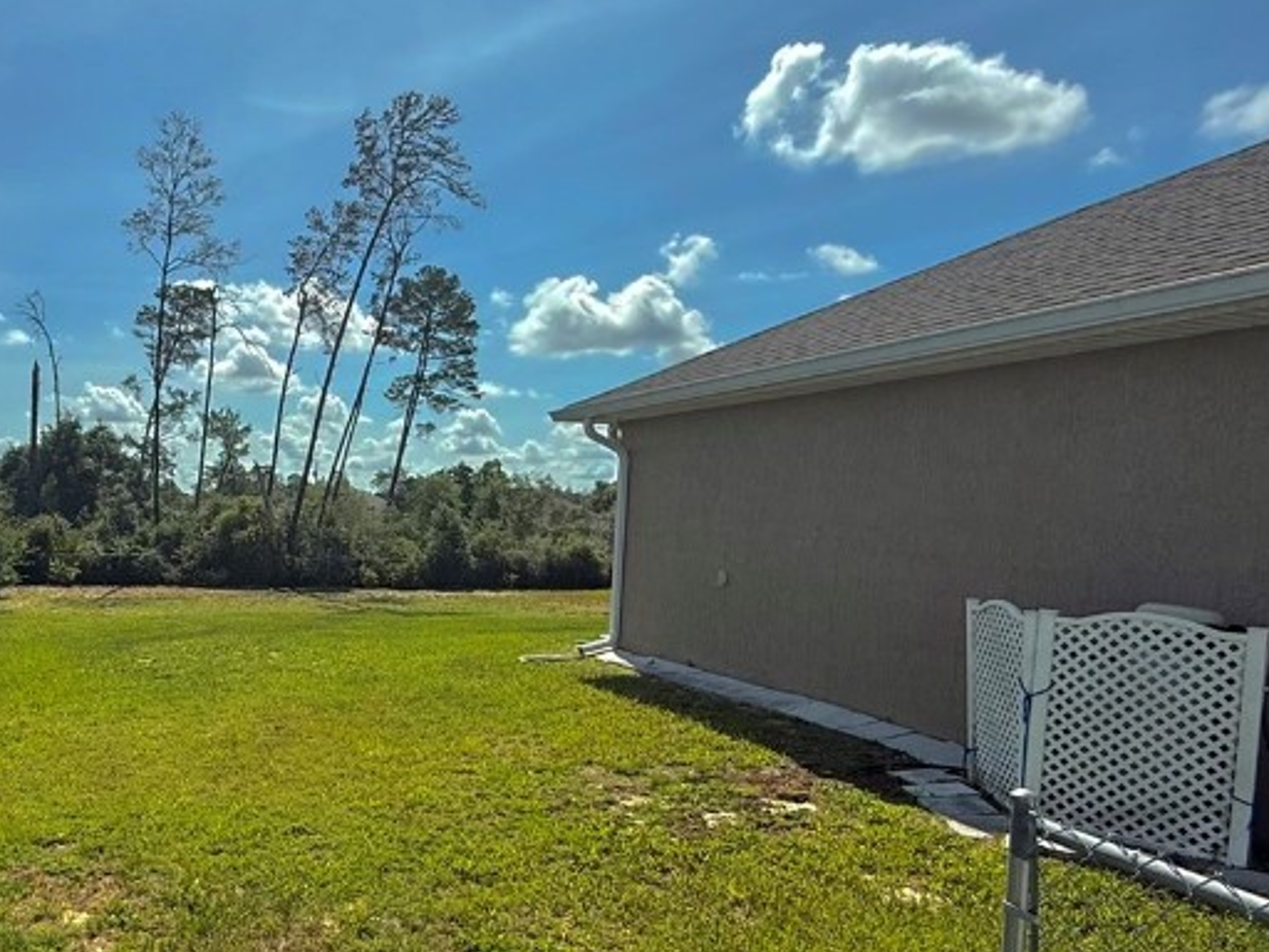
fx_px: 1026
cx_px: 263
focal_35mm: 28
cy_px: 583
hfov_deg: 58.8
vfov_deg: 49.4
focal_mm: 2.22
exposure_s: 1/3663
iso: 50
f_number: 2.2
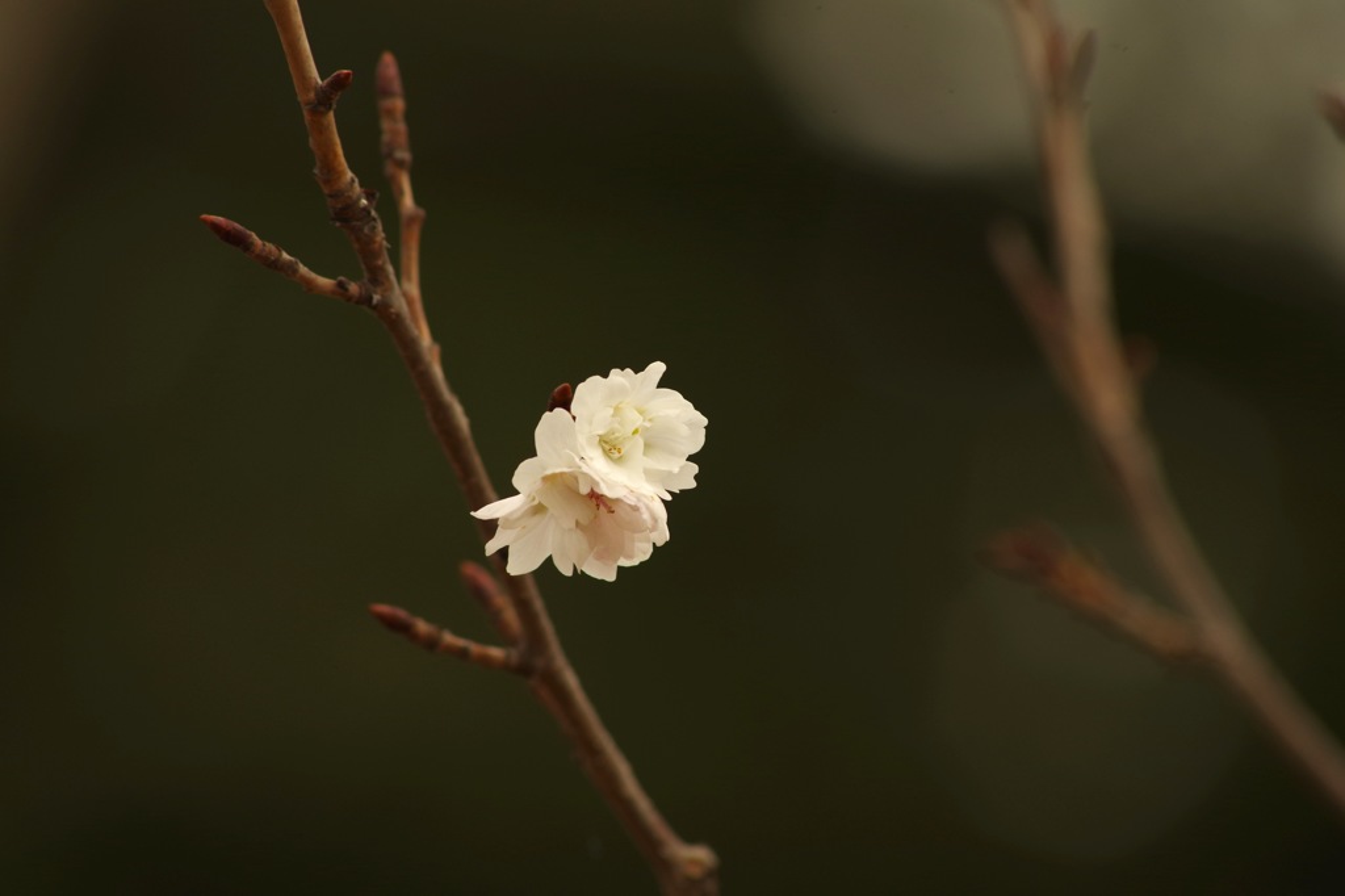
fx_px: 10644
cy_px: 448
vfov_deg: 4.8
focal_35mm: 285
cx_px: 672
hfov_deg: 7.2
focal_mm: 190
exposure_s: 1/100
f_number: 8
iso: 125
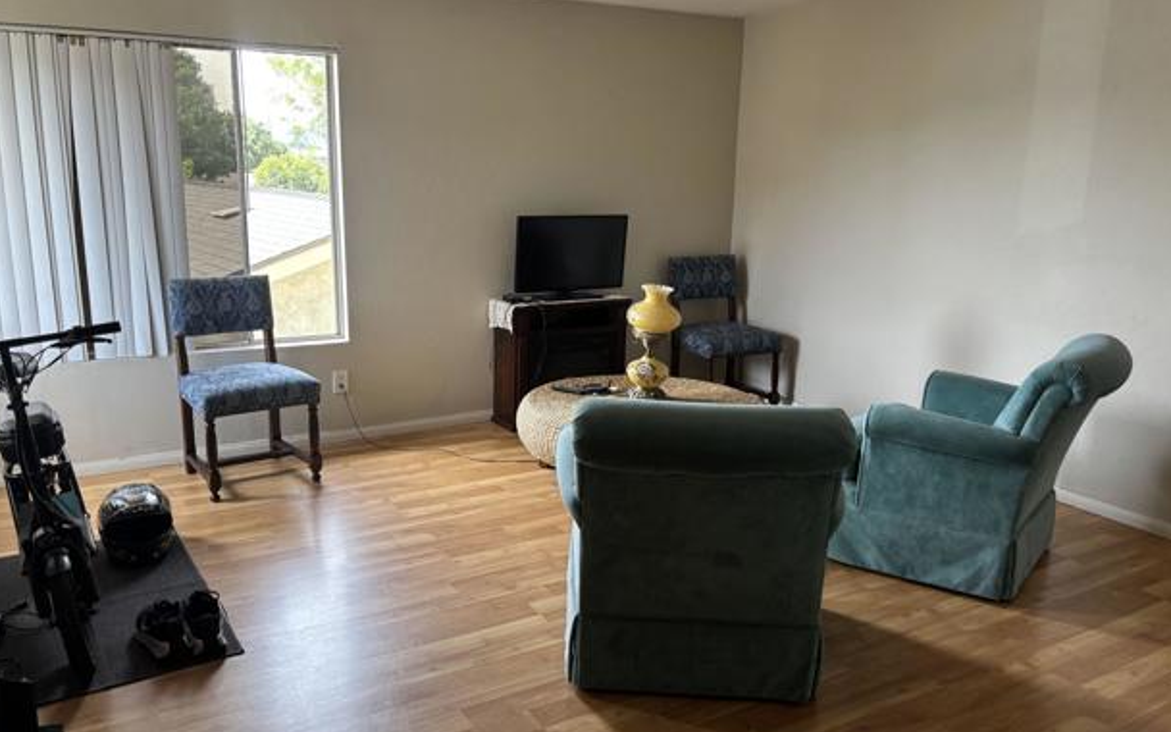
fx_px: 925
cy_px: 362
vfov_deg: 43.1
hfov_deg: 64.6
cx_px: 562
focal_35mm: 29
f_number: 1.6
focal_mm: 5.96
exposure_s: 1/120
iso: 100
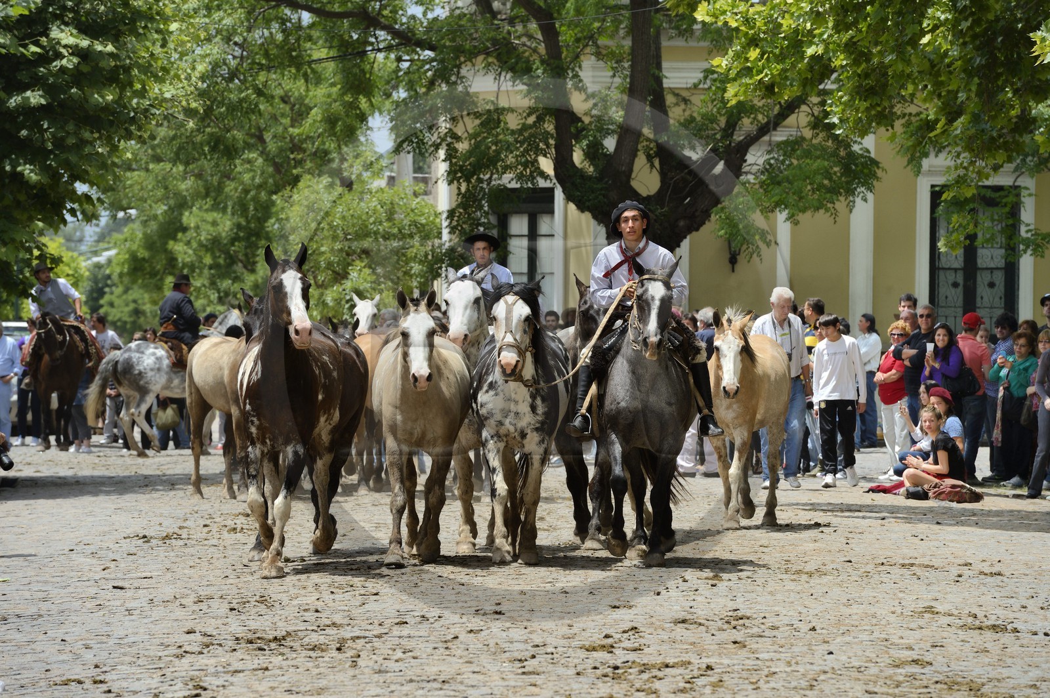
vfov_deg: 6.9
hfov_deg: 10.3
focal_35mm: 200
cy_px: 349
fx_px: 5828
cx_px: 525
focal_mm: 200
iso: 400
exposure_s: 1/640
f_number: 10
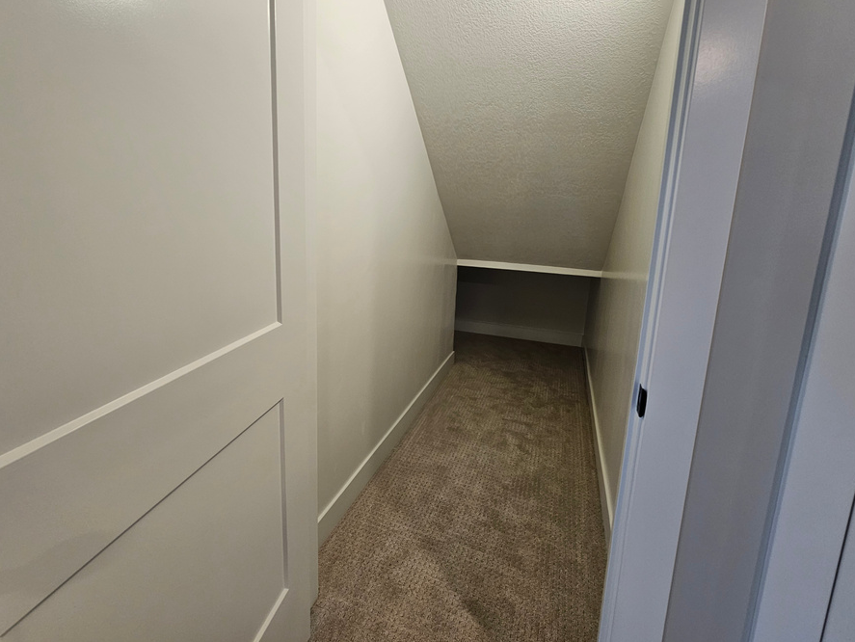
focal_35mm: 15
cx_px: 390
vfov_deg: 81.3
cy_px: 274
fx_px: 371
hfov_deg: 97.9
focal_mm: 2.2
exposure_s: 1/60
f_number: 2.2
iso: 125
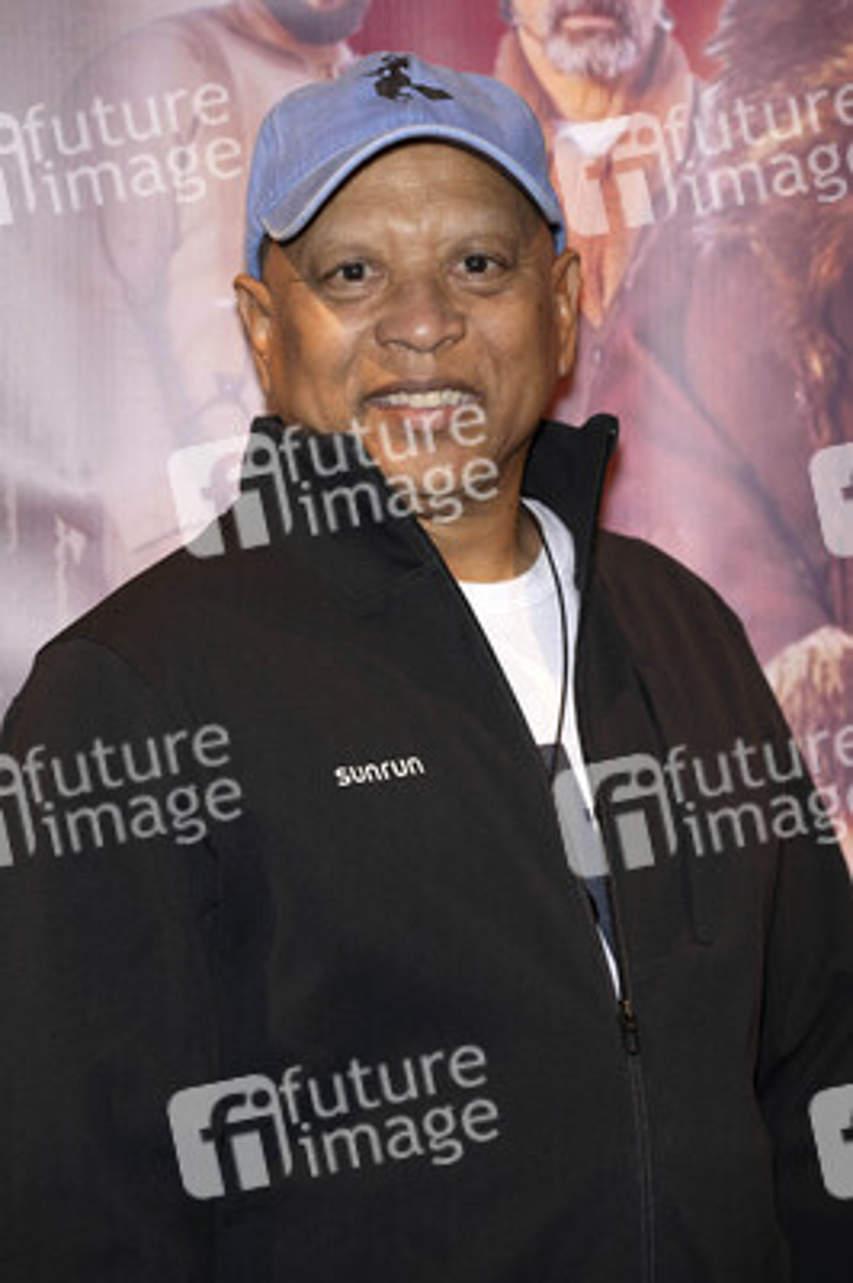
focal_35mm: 90
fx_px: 3204
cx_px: 426
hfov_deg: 15.2
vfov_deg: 22.6
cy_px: 642
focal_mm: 90
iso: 800
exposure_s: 1/200
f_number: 5
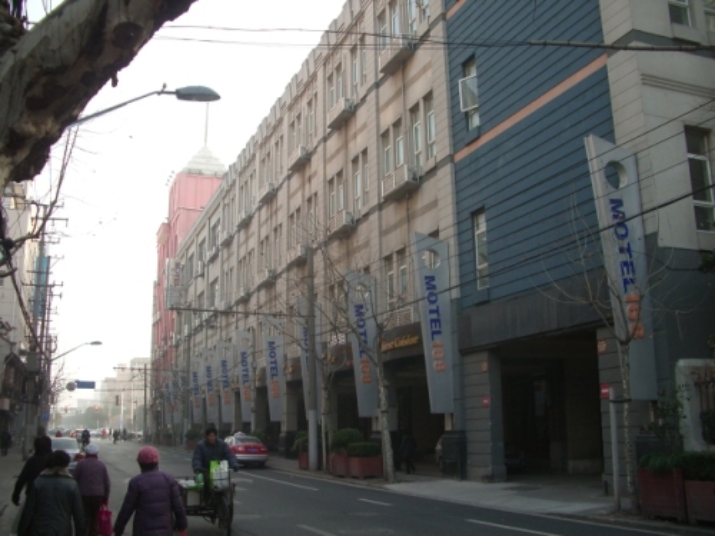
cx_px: 358
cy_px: 268
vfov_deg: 40.7
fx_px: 723
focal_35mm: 35
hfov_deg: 52.6
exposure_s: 1/200
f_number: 2.6
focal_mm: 5.8
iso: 80
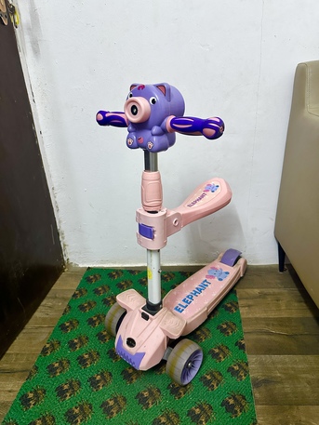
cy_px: 212
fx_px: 295
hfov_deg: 56.8
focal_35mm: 24
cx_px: 160
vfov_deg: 71.6
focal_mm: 6.86
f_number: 1.78
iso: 500
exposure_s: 1/60
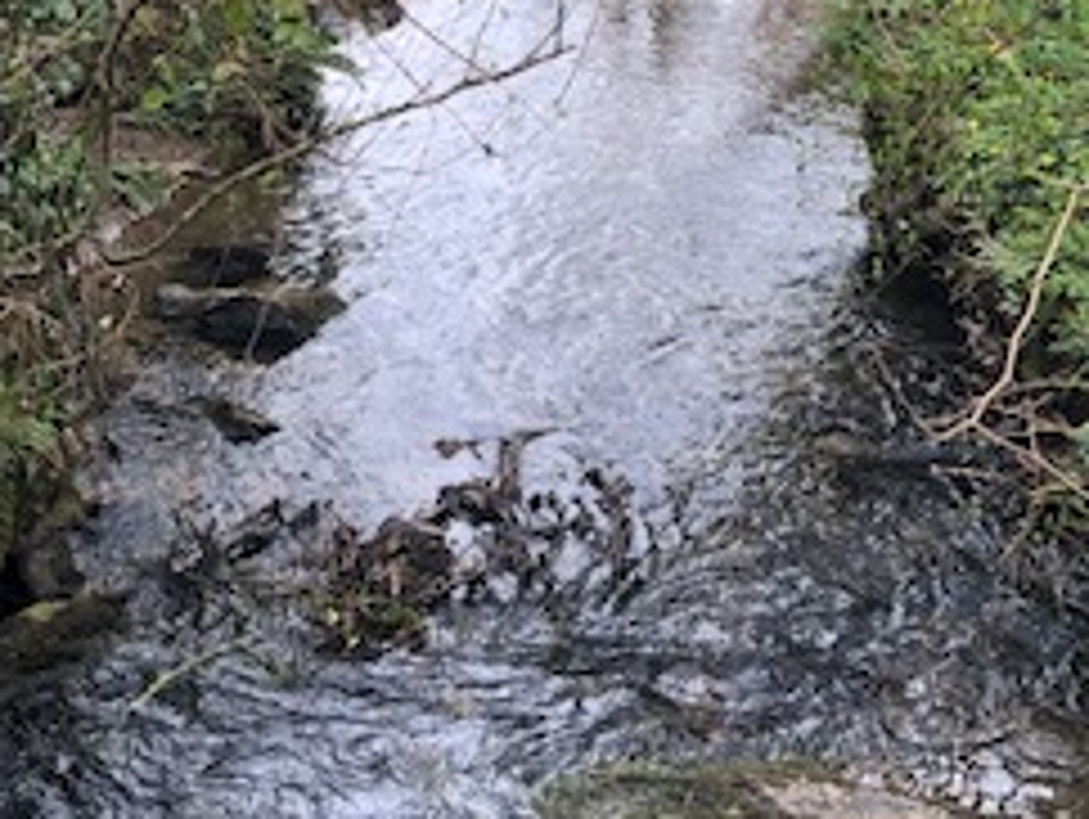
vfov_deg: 19.8
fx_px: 2330
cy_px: 198
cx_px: 414
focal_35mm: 74
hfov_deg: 26.2
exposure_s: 1/120
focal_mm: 4
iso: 32
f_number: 1.8
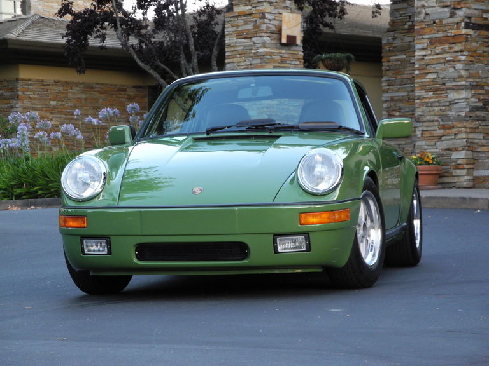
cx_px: 244
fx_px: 1907
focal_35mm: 135
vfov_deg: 11.0
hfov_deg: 14.6
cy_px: 183
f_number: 5
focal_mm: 28.9
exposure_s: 1/29
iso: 400
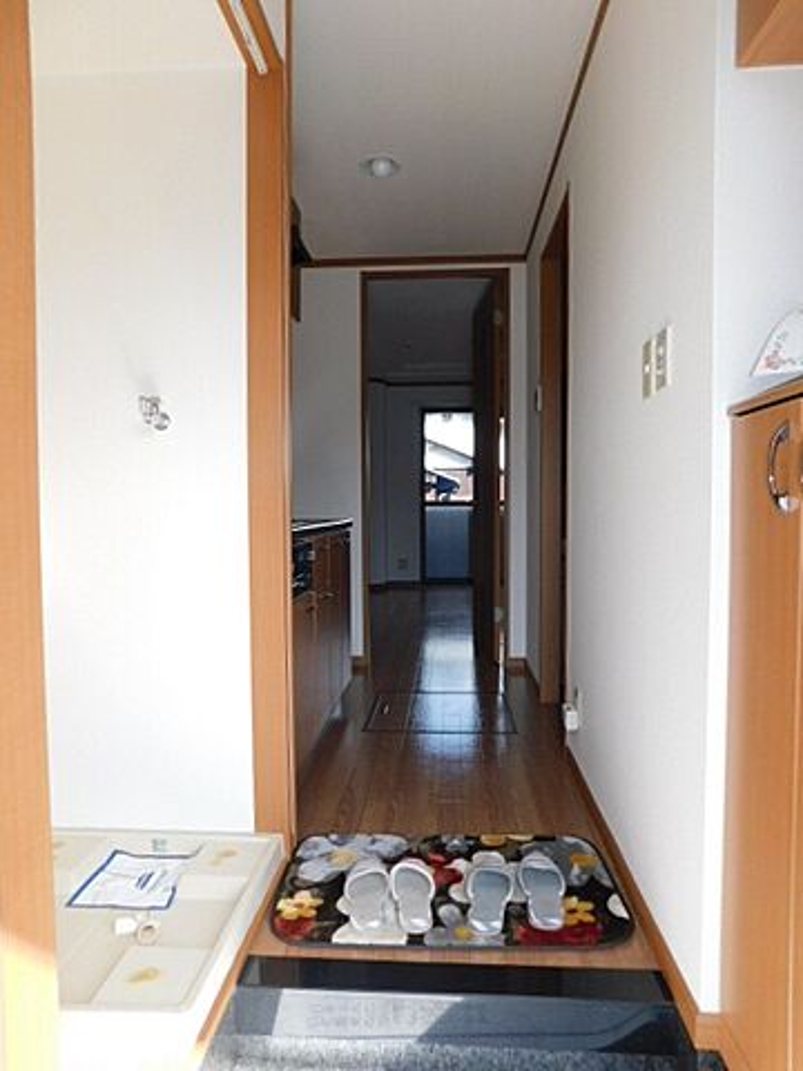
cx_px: 402
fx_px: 711
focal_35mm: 23
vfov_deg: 73.9
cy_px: 536
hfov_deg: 58.9
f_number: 3
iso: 125
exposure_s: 1/250
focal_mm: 4
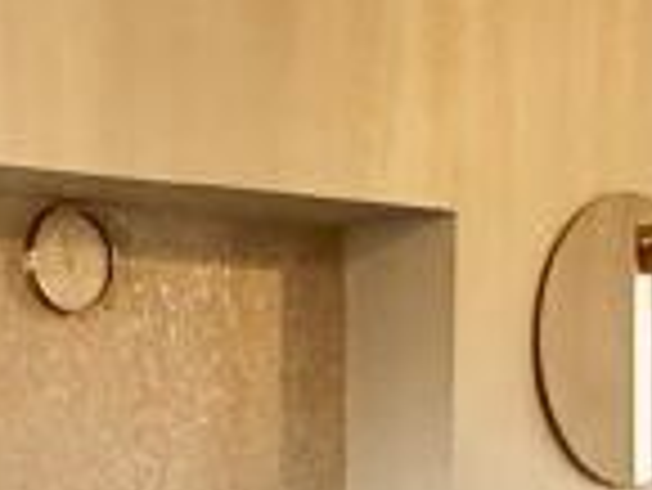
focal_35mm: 99
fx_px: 1866
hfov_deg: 19.3
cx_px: 27
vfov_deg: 14.0
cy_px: 742
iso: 500
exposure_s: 1/60
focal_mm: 2.22
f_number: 2.2
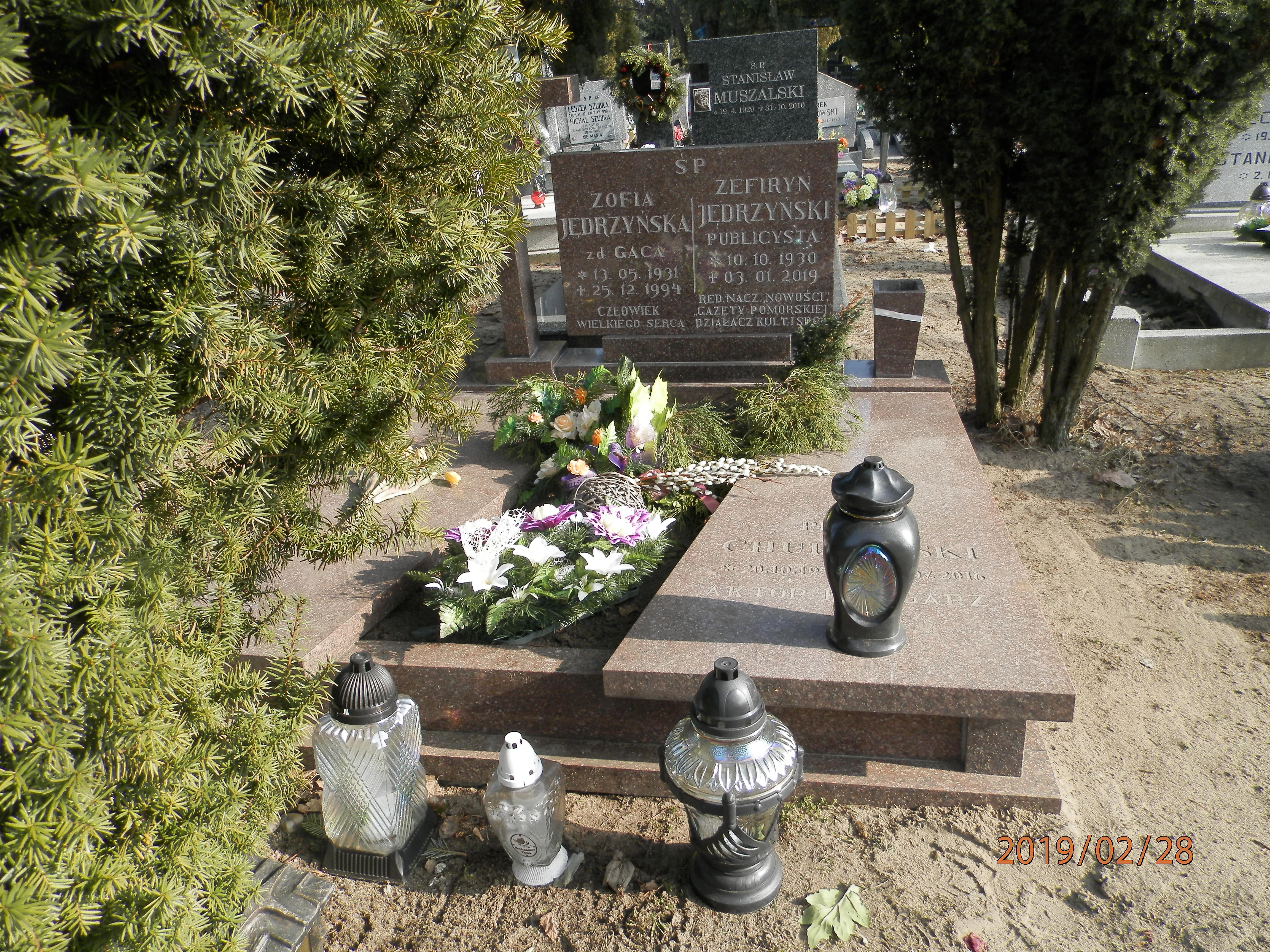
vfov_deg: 54.9
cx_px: 635
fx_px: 917
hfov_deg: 69.4
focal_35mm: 25
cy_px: 476
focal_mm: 4.5
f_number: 3.1
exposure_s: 1/320
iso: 80
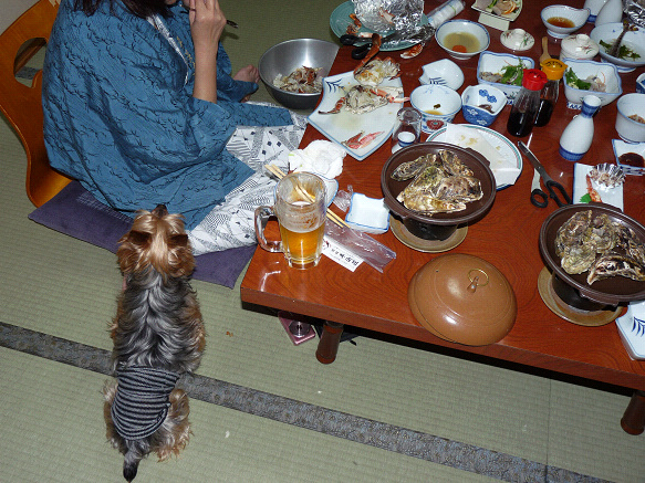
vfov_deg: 41.8
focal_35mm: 34
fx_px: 633
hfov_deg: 54.0
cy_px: 242
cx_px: 322
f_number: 3
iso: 100
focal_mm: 6.1
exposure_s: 1/30
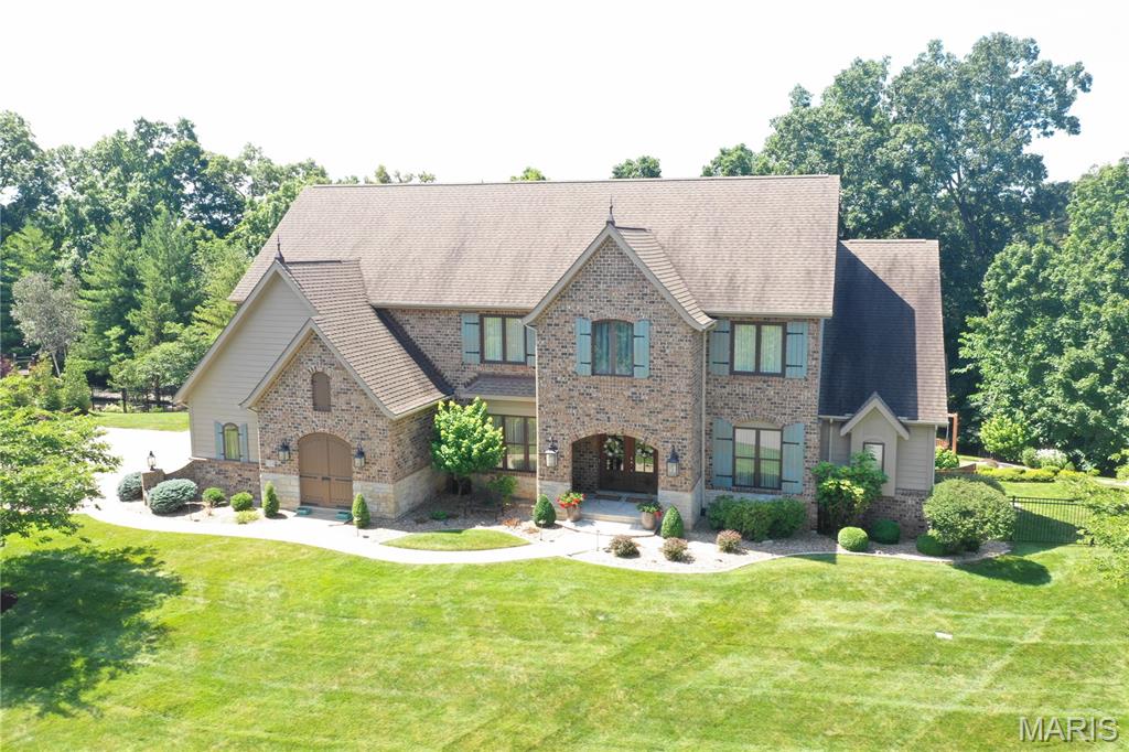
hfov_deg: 65.5
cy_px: 376
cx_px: 564
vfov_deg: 46.4
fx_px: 878
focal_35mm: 28
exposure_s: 1/160
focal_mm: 10.26
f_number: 4.5
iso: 100
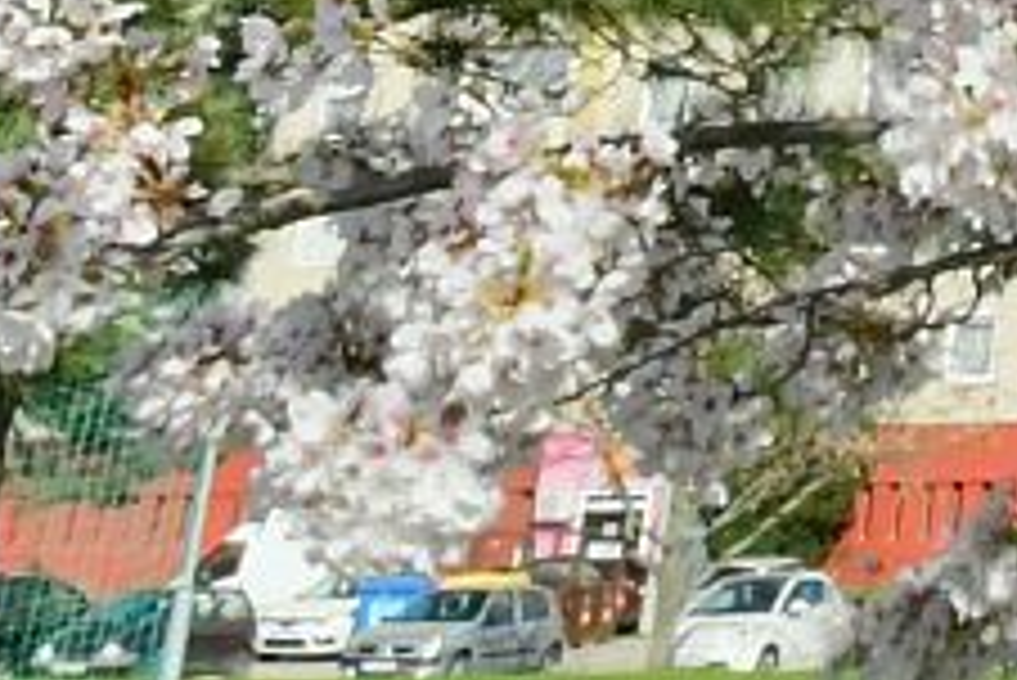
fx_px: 2996
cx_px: 2102
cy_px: -1164
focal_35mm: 106
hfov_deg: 15.1
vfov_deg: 10.4
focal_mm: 10
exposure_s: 1/1600
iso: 5000
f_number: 20
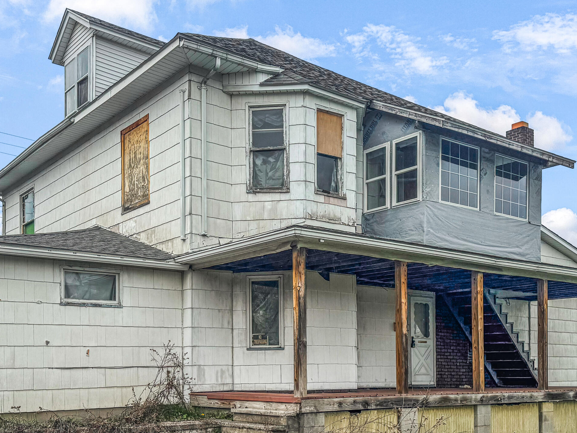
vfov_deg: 37.7
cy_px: 220
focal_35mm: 38
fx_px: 633
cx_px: 249
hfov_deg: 48.8
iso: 80
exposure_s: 1/8000
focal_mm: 6.76
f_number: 1.8
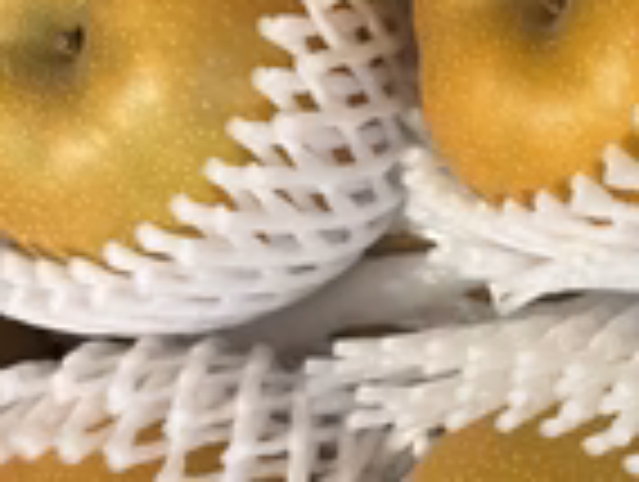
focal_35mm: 73
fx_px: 1350
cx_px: 630
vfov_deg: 20.1
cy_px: 347
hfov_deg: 25.4
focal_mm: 5.96
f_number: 1.6
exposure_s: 1/50
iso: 200
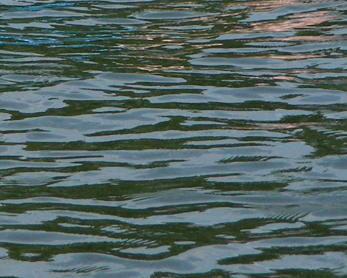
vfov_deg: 2.8
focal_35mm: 544
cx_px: -4
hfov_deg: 3.6
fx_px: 5586
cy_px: -100
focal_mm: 28.7
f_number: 4
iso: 50
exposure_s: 1/487
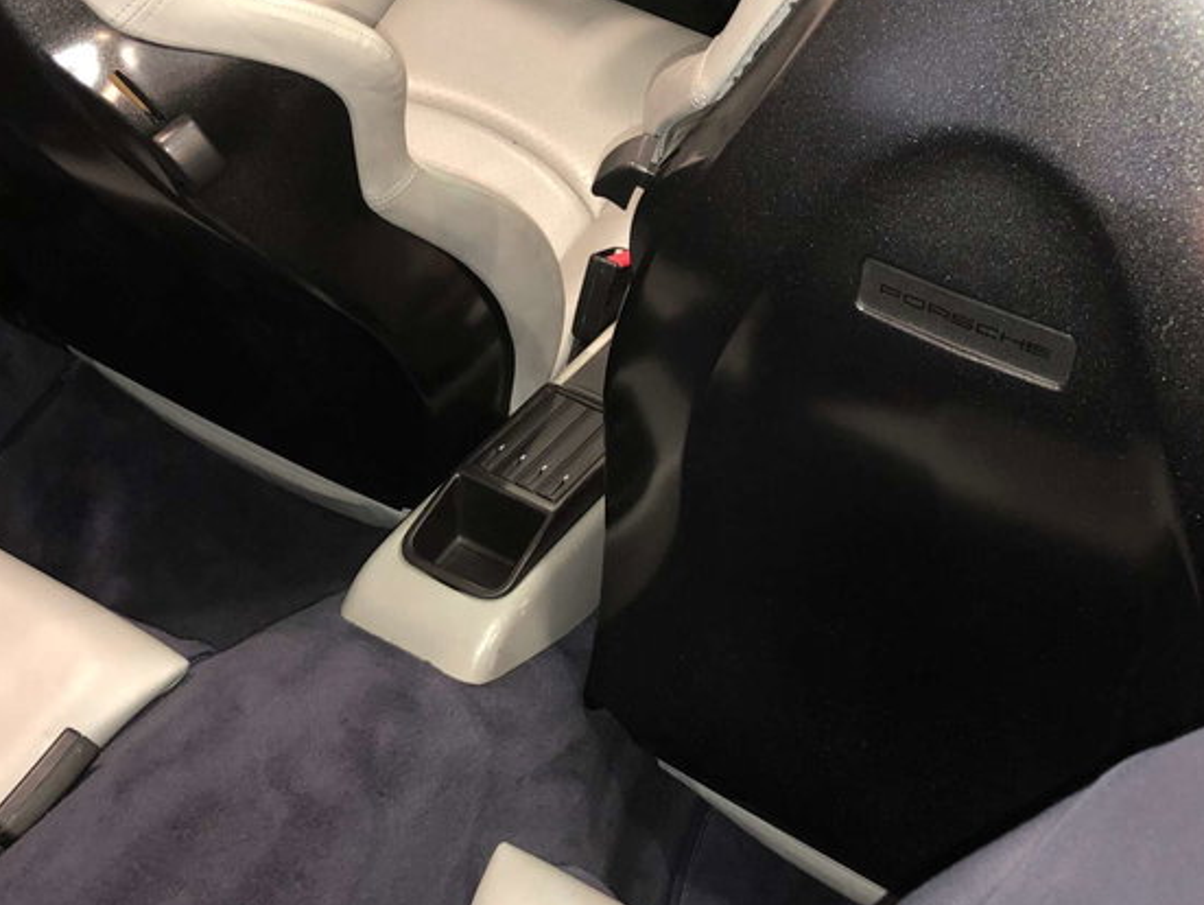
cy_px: 302
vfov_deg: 27.9
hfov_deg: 36.8
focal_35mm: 52
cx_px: 621
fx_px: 1810
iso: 80
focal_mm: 3.99
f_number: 1.8
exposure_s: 1/6
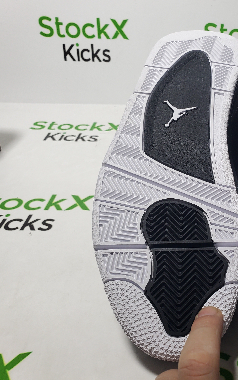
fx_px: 384
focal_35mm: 37
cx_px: 237
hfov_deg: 31.8
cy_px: 191
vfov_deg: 52.7
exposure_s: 1/199
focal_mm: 4.3
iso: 50
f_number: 2.4
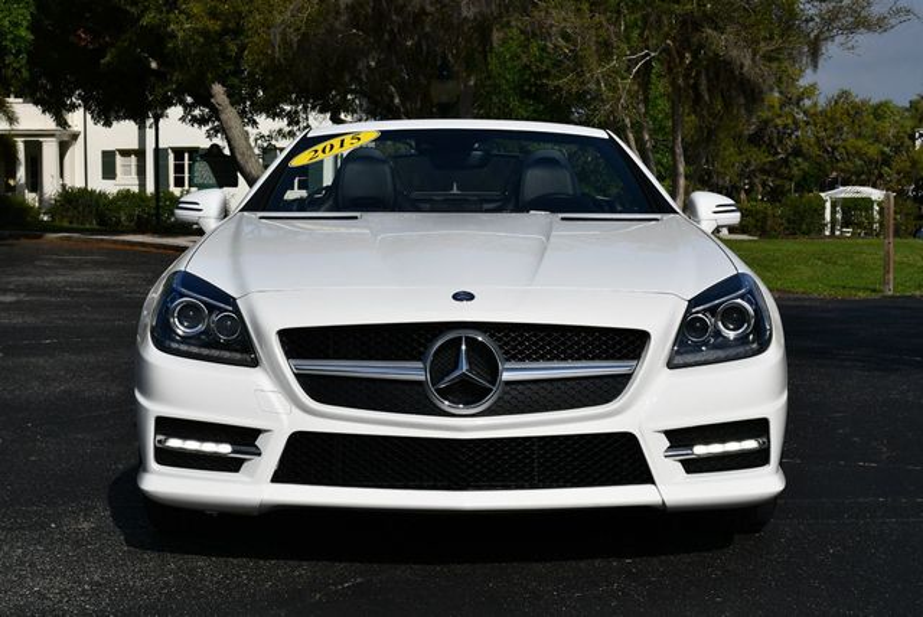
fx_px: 1745
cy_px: 308
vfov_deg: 20.1
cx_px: 462
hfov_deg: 29.6
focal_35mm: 68
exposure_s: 1/500
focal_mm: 34
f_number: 11
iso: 100
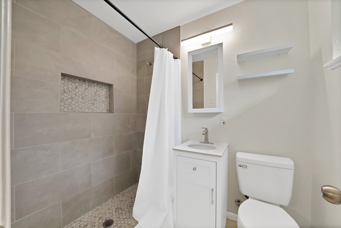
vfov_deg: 90.1
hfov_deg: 112.6
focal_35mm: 12
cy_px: 114
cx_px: 170
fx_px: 114
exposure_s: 1/4
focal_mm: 12
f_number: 9
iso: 640
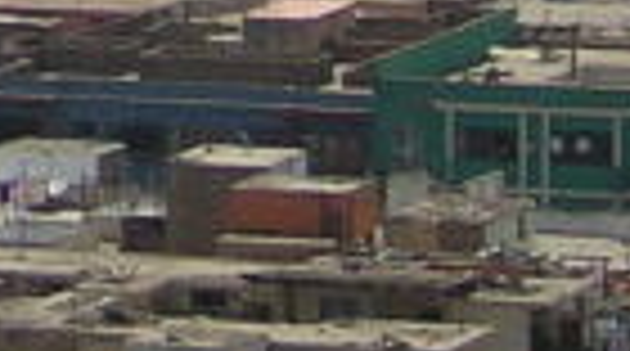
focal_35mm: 581
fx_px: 9684
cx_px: -976
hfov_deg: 3.7
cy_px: -680
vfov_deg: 2.1
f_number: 4.3
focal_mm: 12.1
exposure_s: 1/717
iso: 50
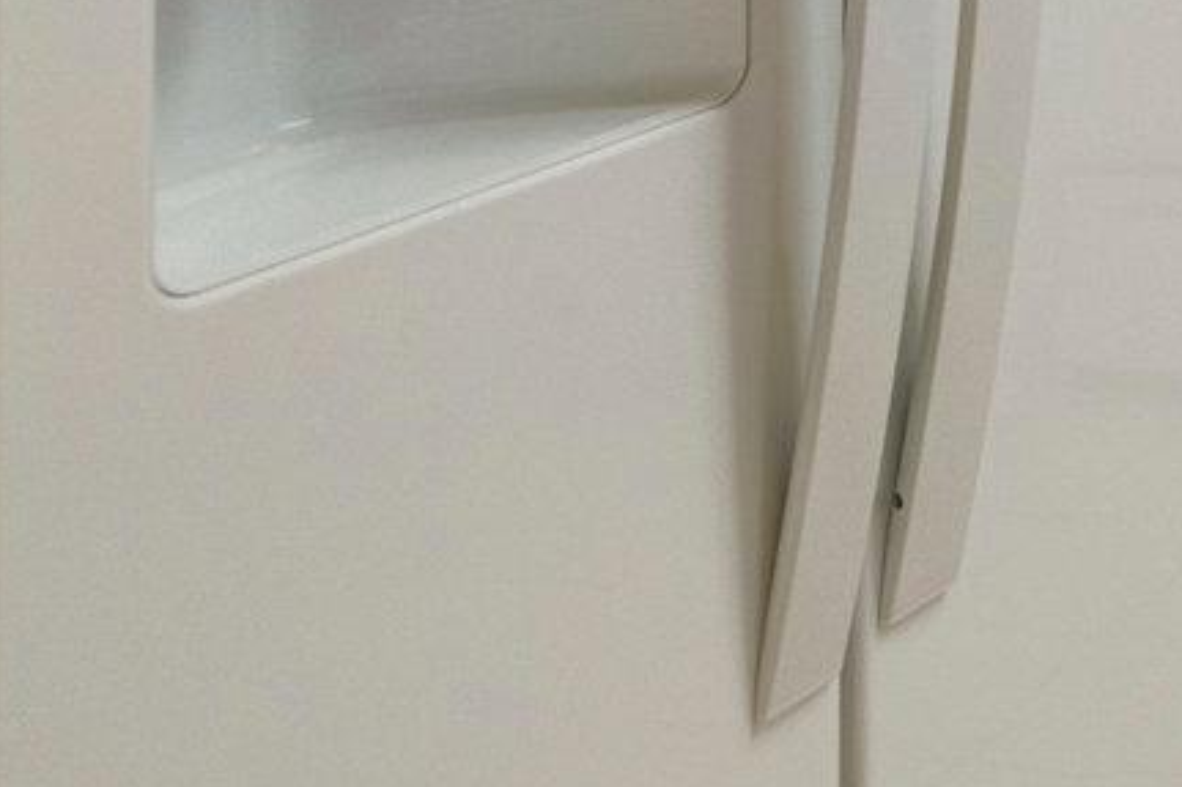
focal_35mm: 76
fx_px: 2494
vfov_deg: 15.3
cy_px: -650
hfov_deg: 15.4
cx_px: 2795
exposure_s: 1/15
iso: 1250
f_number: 8
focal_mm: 16
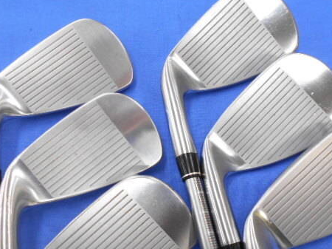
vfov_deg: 38.5
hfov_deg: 50.1
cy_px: 149
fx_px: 355
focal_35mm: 37
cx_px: 181
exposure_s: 1/30
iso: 180
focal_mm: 4.6
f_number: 3.2
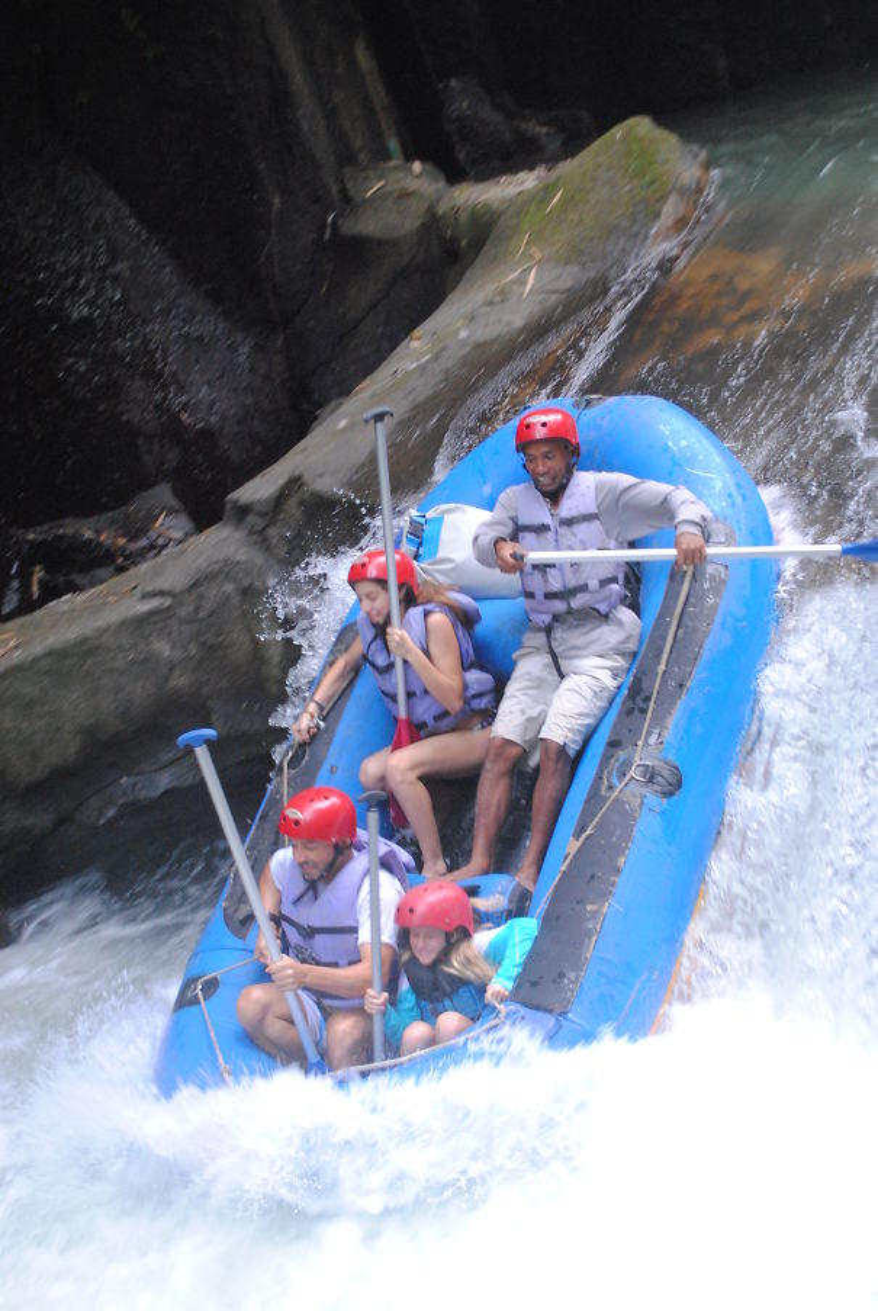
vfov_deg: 38.8
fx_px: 1859
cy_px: 656
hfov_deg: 26.6
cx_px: 439
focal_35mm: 51
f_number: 5
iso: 800
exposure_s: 1/160
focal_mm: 34
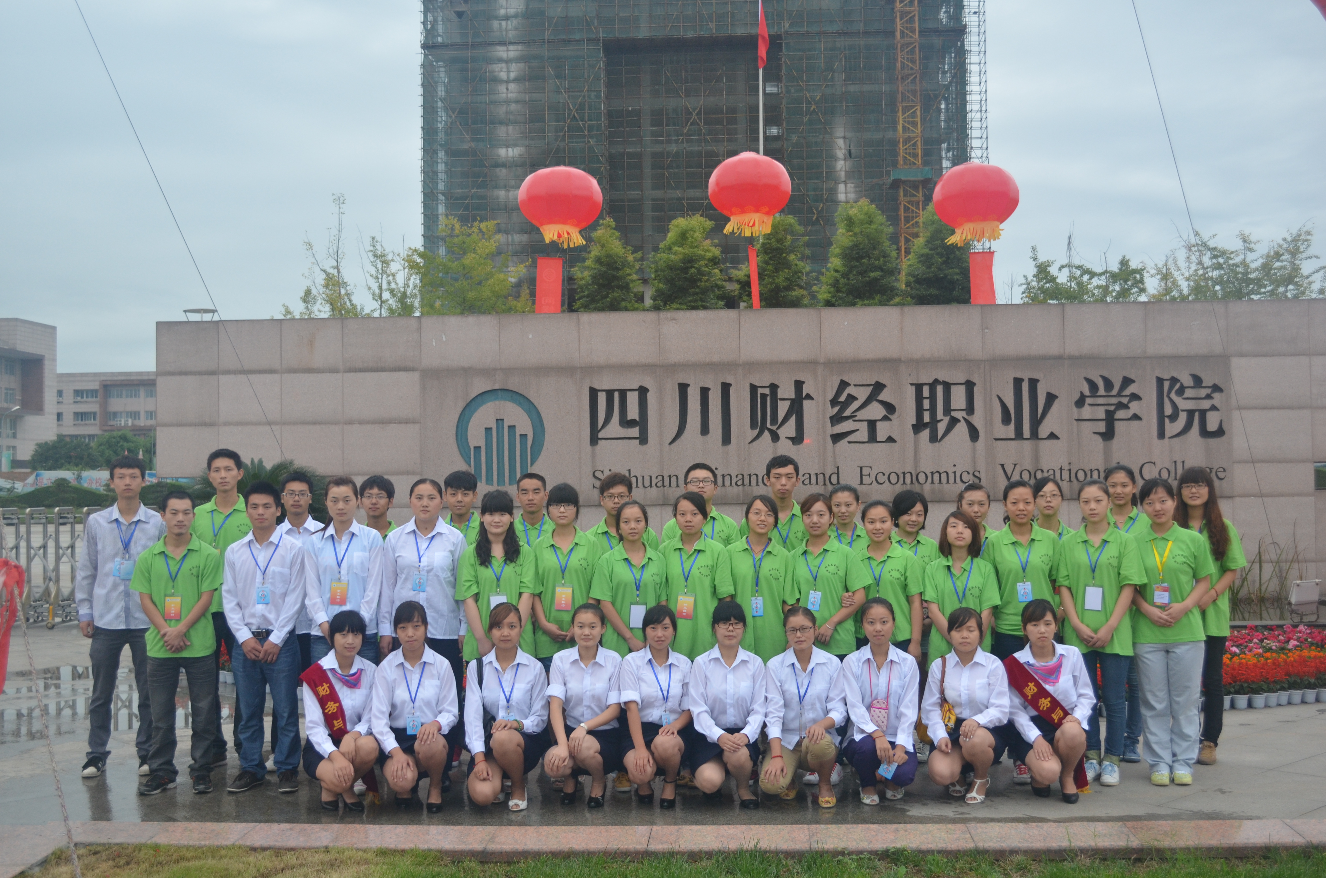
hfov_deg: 49.6
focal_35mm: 39
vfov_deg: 34.1
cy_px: 439
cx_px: 663
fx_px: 1434
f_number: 4.2
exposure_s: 1/60
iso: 400
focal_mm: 26
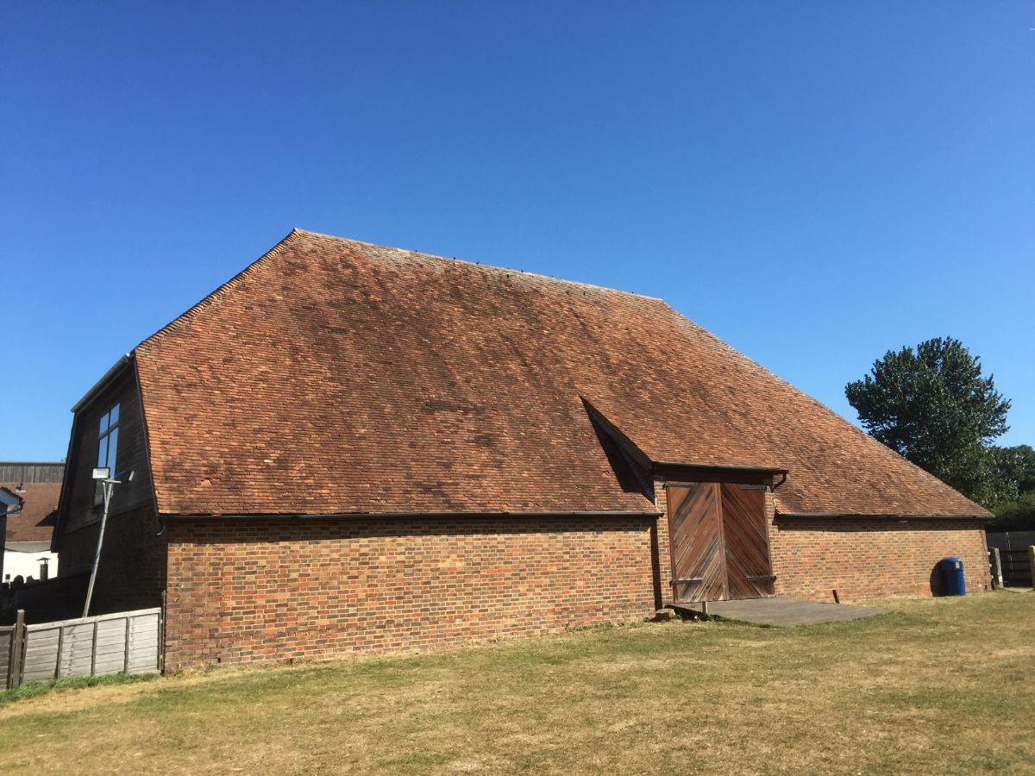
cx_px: 518
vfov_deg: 48.2
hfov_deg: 61.7
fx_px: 867
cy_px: 388
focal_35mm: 29
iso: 32
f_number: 2.2
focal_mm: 4.15
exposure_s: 1/1364
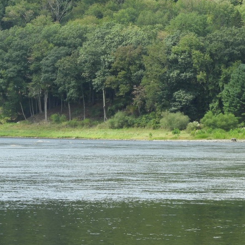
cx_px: 44
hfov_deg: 7.0
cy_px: 93
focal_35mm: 248
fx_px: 1986
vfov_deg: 7.1
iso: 100
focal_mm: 20.6
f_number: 5
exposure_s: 1/250
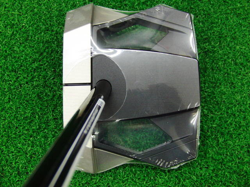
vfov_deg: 38.7
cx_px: 125
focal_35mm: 37
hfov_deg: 50.1
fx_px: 267
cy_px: 94
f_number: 3.6
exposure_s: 1/50
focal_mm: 6.42
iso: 400
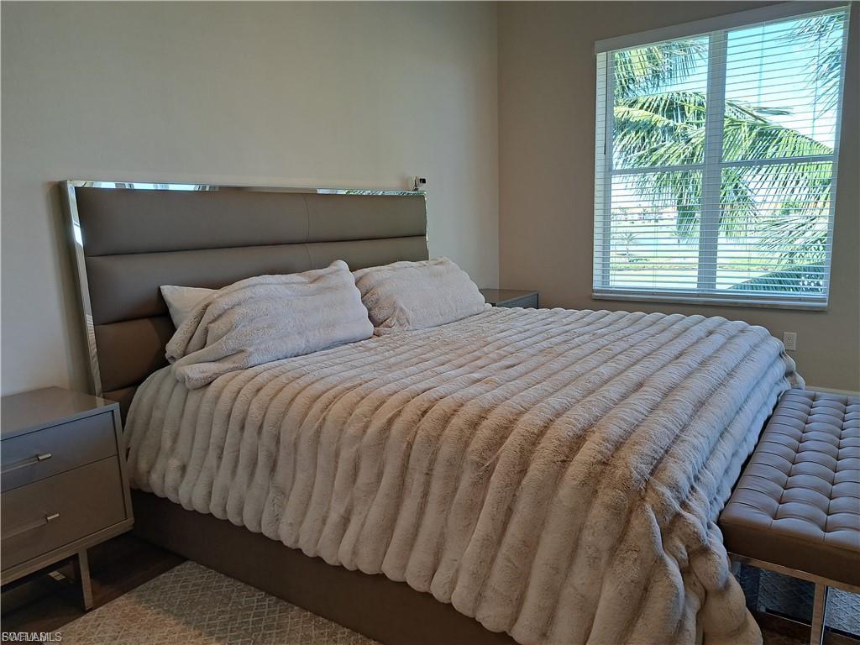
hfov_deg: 71.6
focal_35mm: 24
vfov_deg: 56.8
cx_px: 430
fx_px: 596
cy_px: 322
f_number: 1.8
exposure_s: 1/60
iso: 50
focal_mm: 5.23
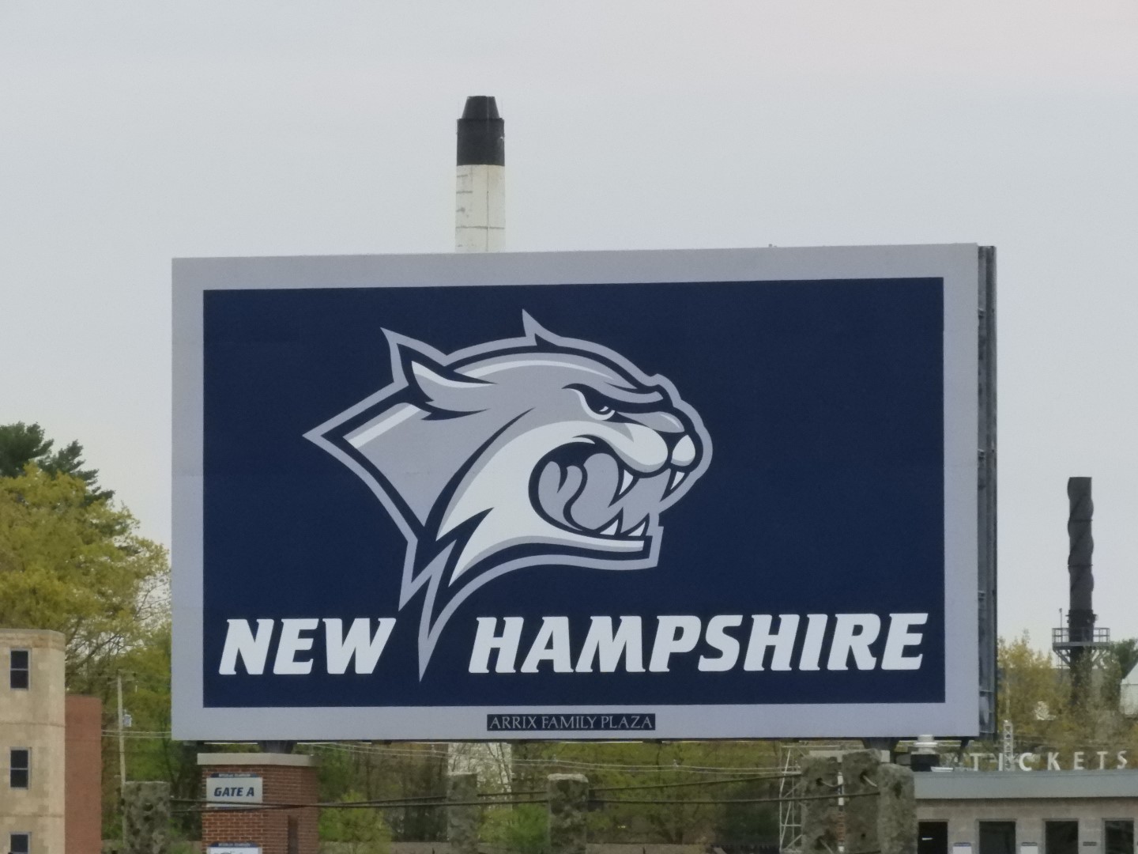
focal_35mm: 270
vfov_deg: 5.5
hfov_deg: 7.3
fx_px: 8876
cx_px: 569
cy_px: 427
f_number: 7.7
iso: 1600
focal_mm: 48.4
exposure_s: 1/2000
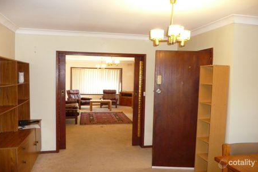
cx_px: 131
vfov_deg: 44.9
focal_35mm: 29
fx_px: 208
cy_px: 85
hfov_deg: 63.7
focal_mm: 4.7
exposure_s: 1/30
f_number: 3.3
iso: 400
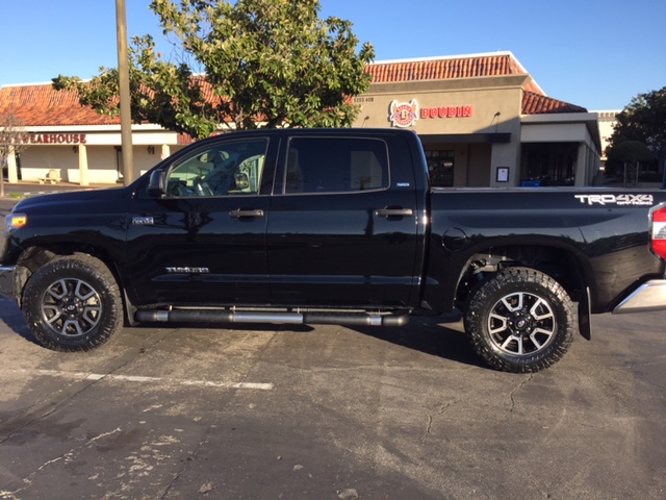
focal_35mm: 29
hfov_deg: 61.7
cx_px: 333
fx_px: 558
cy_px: 250
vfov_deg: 48.2
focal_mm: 4.15
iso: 32
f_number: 2.2
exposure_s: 1/775
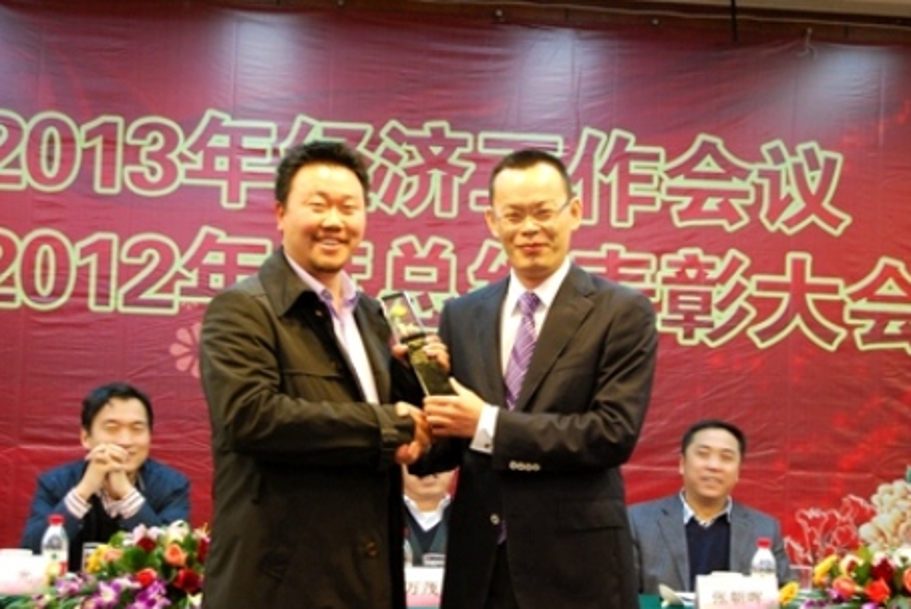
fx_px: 1888
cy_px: 284
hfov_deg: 27.1
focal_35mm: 75
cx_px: 432
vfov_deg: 18.3
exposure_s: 1/13
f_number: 5.3
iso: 800
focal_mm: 45
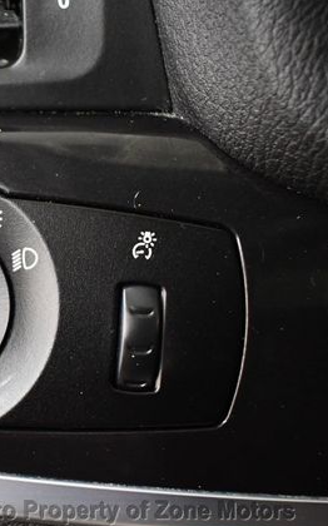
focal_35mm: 56
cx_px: -64
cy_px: 267
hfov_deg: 21.5
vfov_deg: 36.3
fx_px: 802
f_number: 3.5
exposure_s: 1/125
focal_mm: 18
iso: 3200
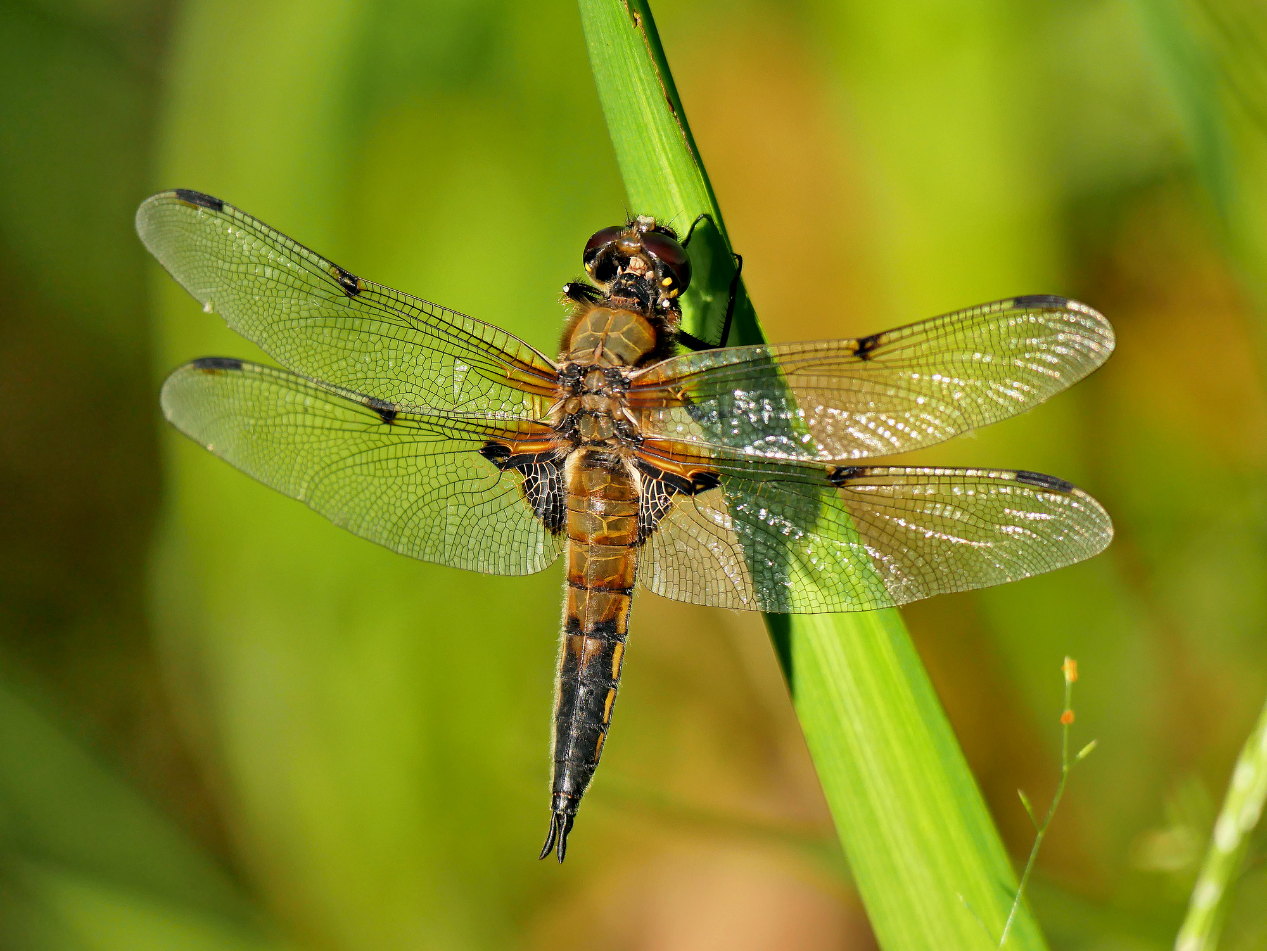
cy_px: 476
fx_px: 21966
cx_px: 634
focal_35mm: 600
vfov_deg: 2.5
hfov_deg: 3.3
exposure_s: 1/640
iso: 200
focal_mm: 300
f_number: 6.3
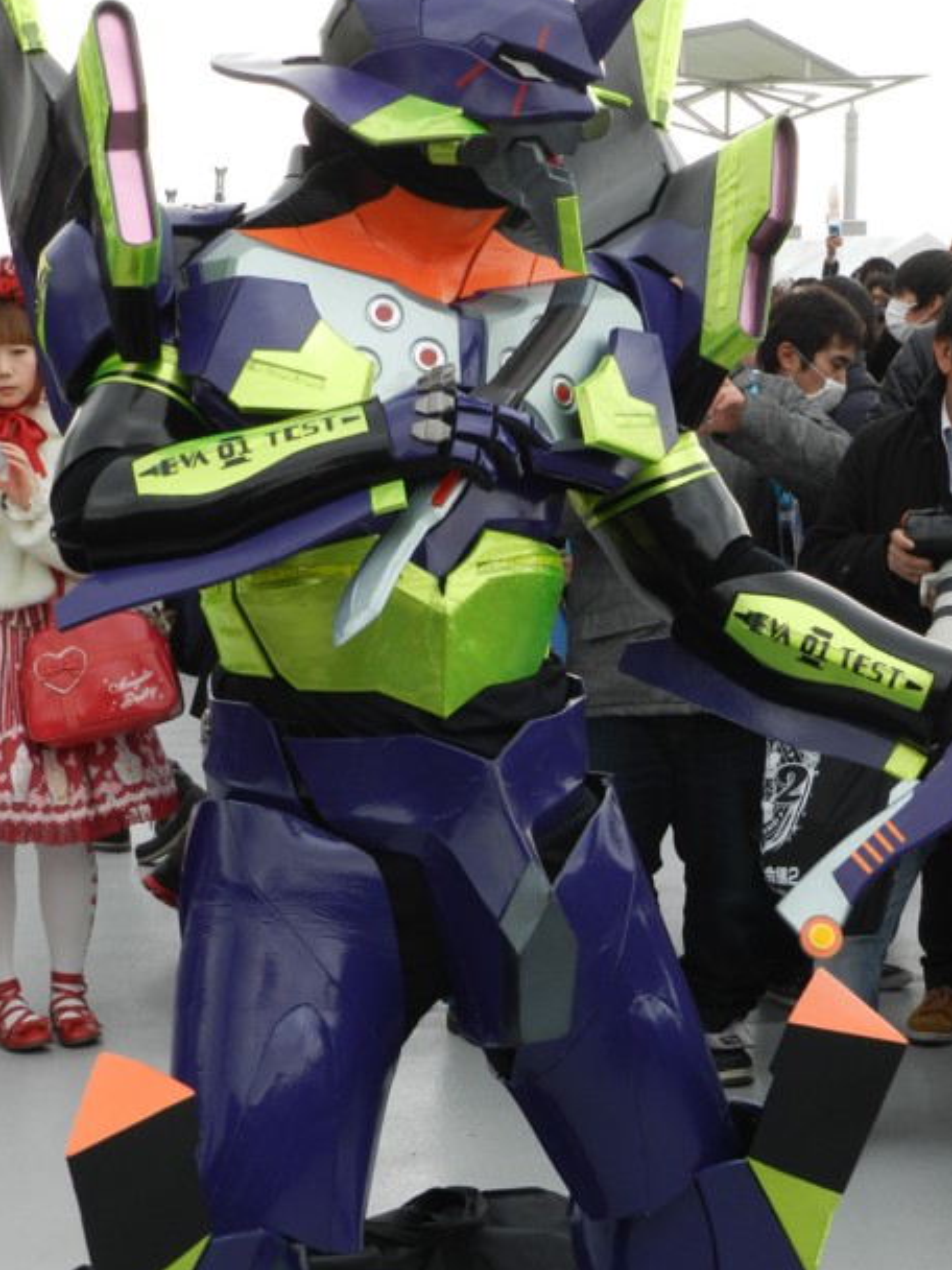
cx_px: 557
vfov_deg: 24.7
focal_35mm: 79
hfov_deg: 18.6
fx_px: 2897
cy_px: 620
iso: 160
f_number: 4.6
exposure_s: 1/125
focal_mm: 10.7
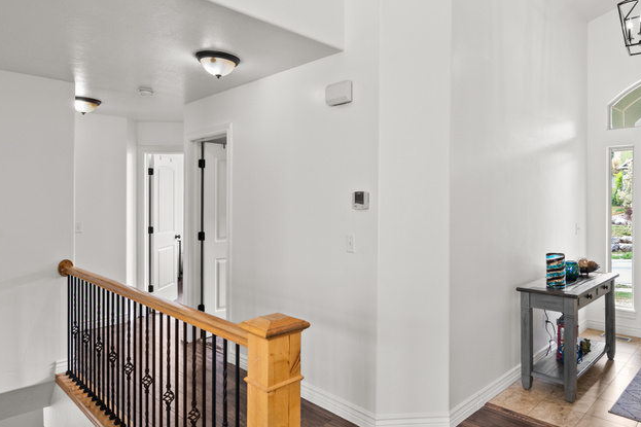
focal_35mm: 23
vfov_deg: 55.0
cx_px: 397
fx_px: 409
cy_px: 201
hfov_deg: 74.9
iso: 400
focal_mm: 14
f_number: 7.1
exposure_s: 1/10
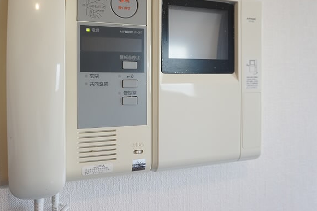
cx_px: 147
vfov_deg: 43.3
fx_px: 264
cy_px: 81
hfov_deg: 61.9
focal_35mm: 30
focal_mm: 16
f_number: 4
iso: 320
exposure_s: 1/60
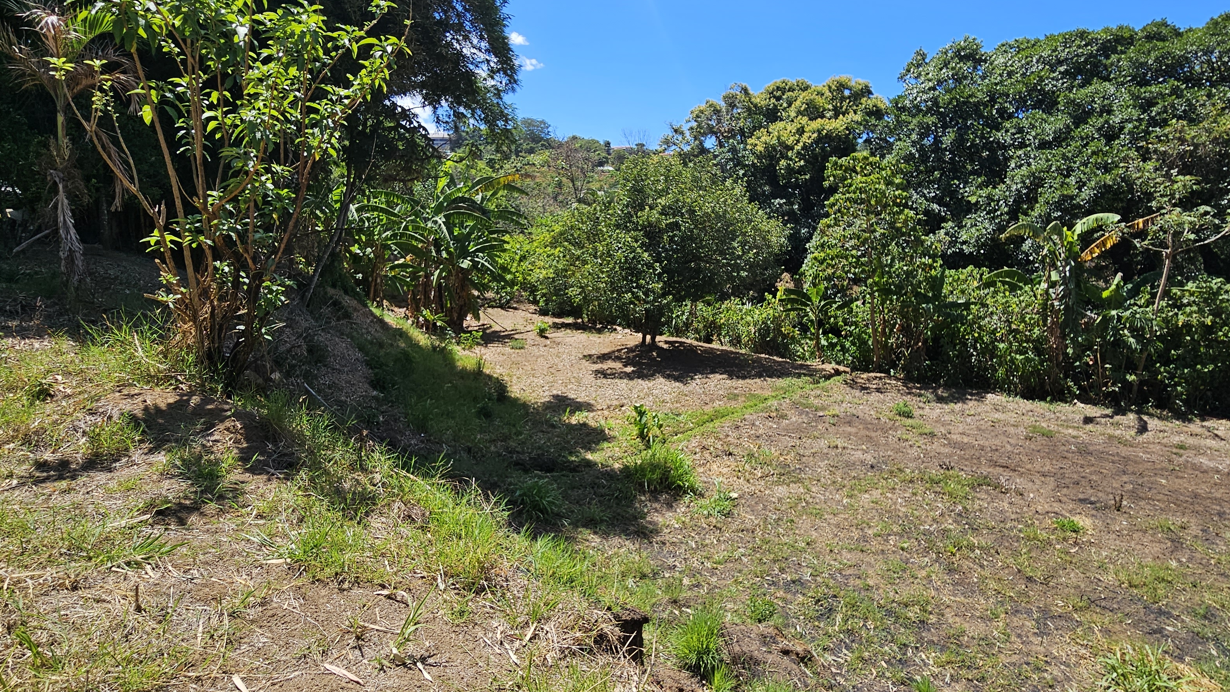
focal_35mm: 18
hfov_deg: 92.6
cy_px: 281
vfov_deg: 60.6
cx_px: 647
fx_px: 587
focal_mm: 2.2
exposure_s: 1/1559
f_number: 2.2
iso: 50
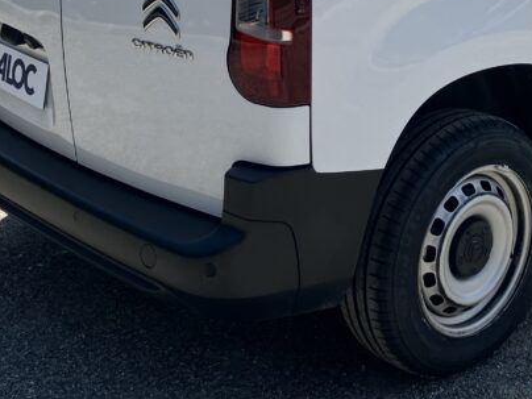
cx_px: 462
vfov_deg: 20.0
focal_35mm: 71
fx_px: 1091
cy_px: -20
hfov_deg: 26.6
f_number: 1.8
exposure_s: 1/1675
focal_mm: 3.99
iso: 32
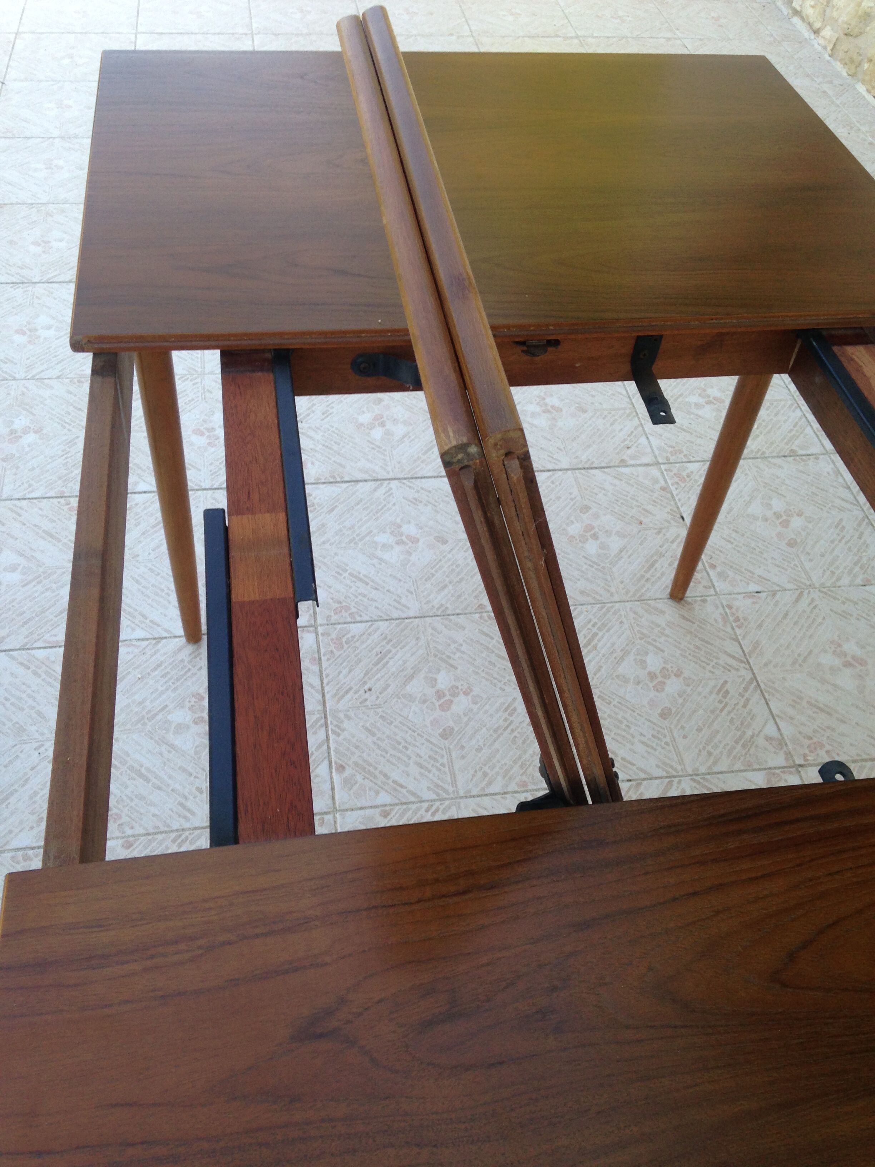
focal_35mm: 33
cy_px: 584
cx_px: 438
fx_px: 1112
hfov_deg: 42.9
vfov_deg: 55.4
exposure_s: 1/120
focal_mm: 4.12
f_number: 2.4
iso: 64
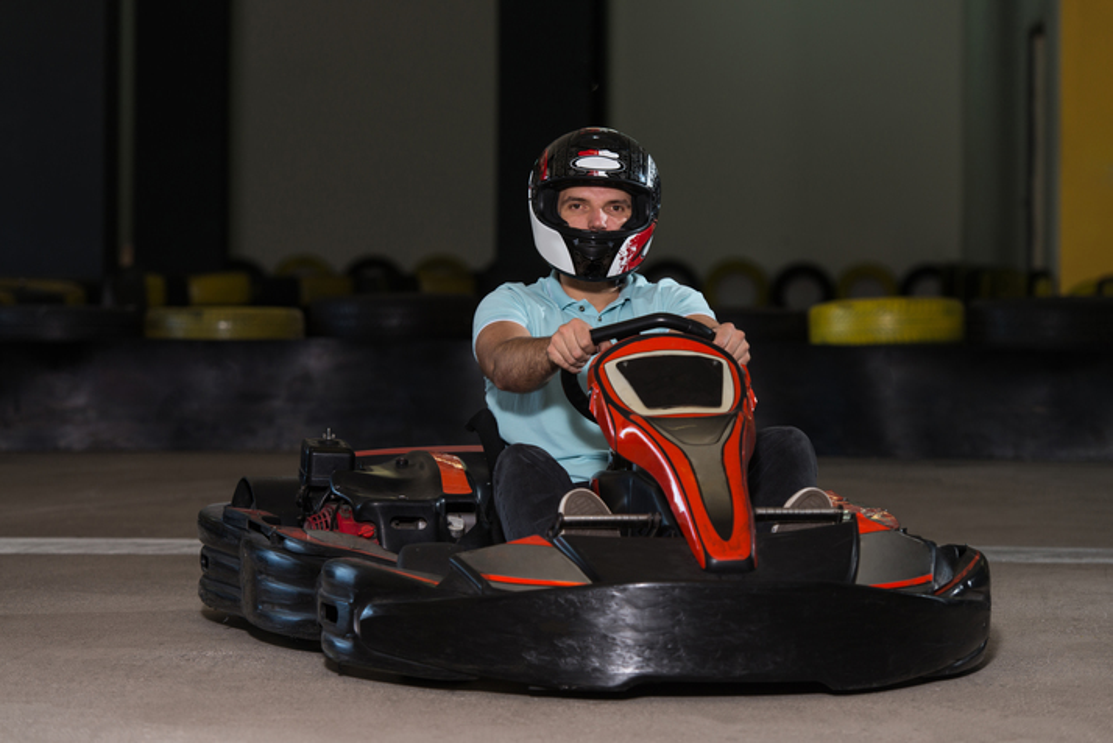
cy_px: 372
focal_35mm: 125
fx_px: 3867
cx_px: 556
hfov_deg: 16.4
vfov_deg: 11.0
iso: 200
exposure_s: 1/160
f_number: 4
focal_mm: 125
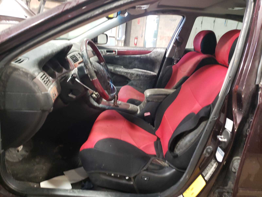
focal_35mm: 26
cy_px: 98
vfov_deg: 53.1
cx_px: 131
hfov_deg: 67.3
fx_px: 197
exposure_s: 1/30
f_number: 1.5
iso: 293
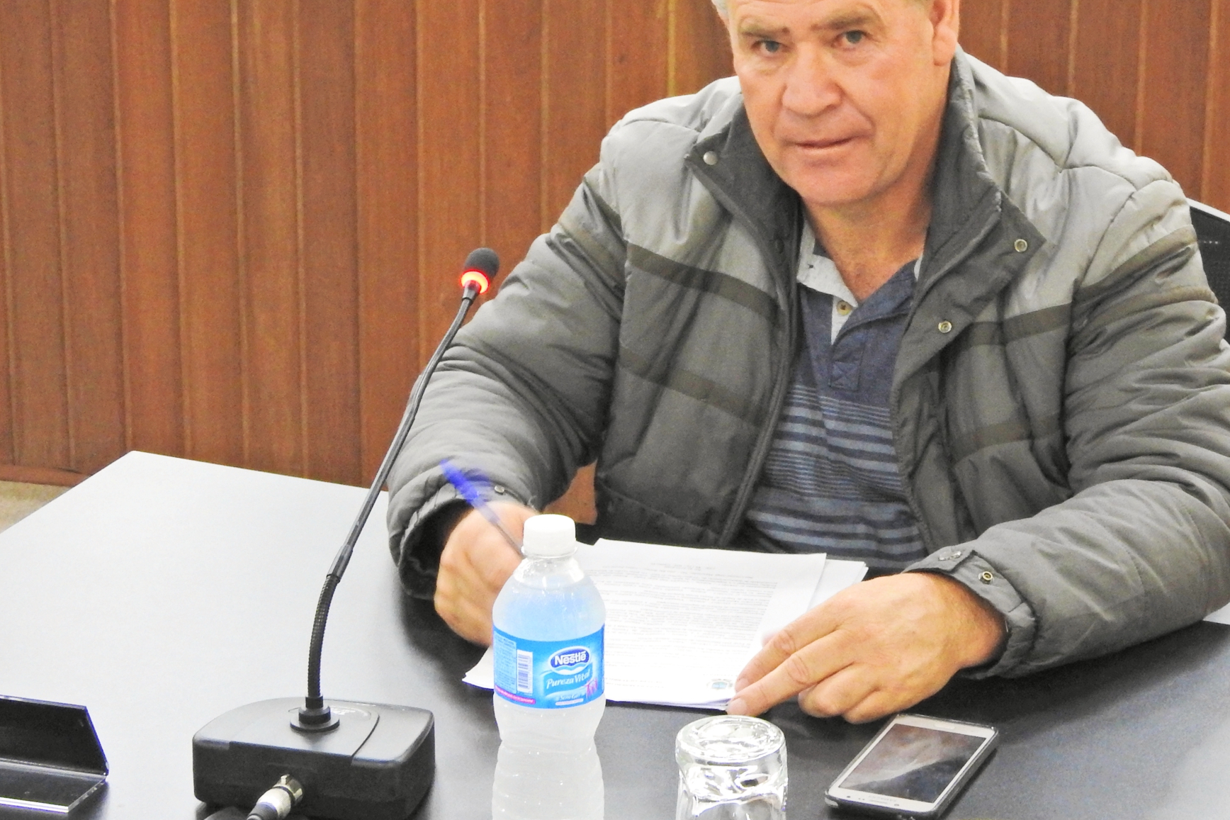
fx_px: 3143
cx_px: 807
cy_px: 299
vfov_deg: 14.8
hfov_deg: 22.1
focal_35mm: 92
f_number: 4.8
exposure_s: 1/8
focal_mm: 11.6
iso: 800
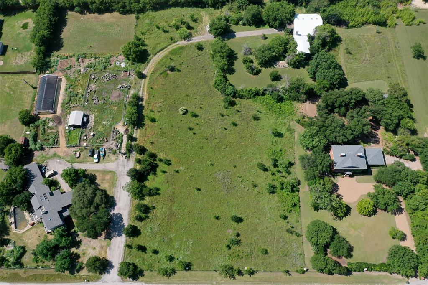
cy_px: 142
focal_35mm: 28
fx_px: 333
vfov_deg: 46.4
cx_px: 214
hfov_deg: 65.5
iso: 100
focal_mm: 10.26
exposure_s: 1/400
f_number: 5.6
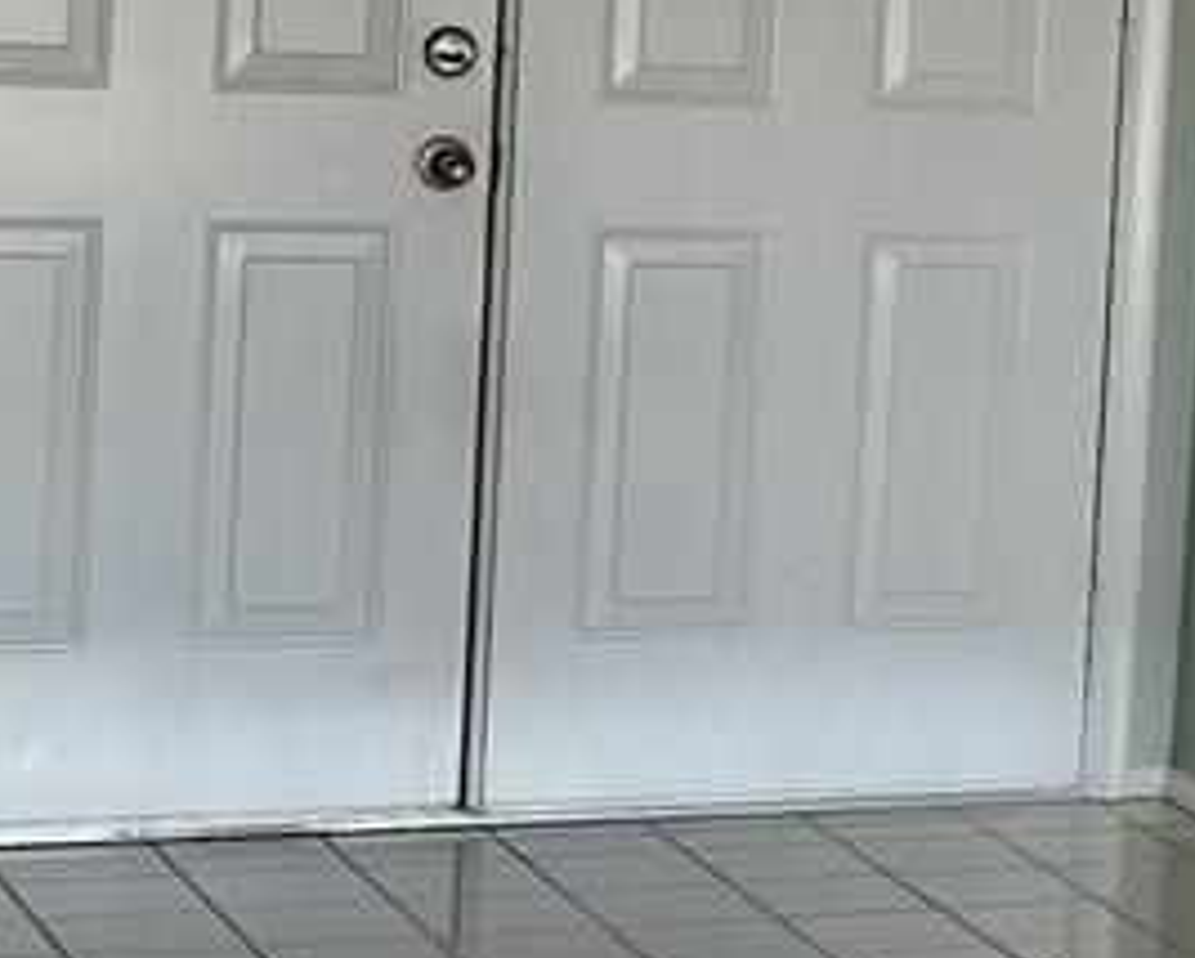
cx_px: 2323
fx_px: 5380
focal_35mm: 152
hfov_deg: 11.5
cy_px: 161
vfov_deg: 10.1
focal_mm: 5.7
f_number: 1.5
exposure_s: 1/158
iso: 40
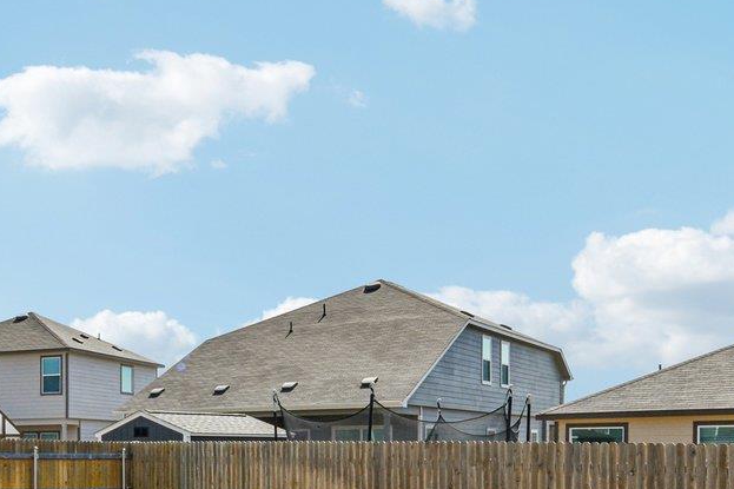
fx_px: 938
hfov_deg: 40.6
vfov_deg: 27.8
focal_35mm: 46
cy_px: 468
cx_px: 125
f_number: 8
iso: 100
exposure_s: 1/640
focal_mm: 14
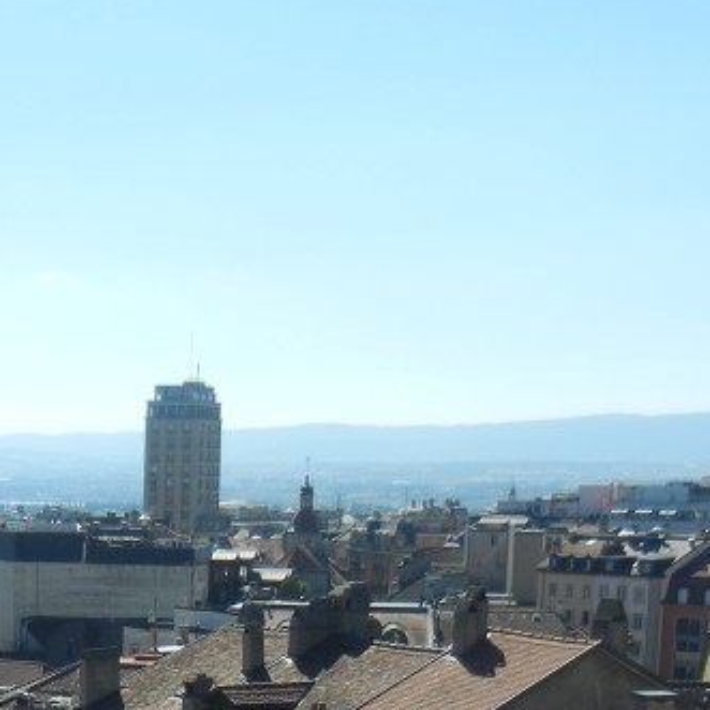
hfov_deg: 20.6
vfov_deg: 20.3
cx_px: 32
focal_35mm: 82
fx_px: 1903
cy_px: 744
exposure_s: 1/397
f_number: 7
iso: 160
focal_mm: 5.4
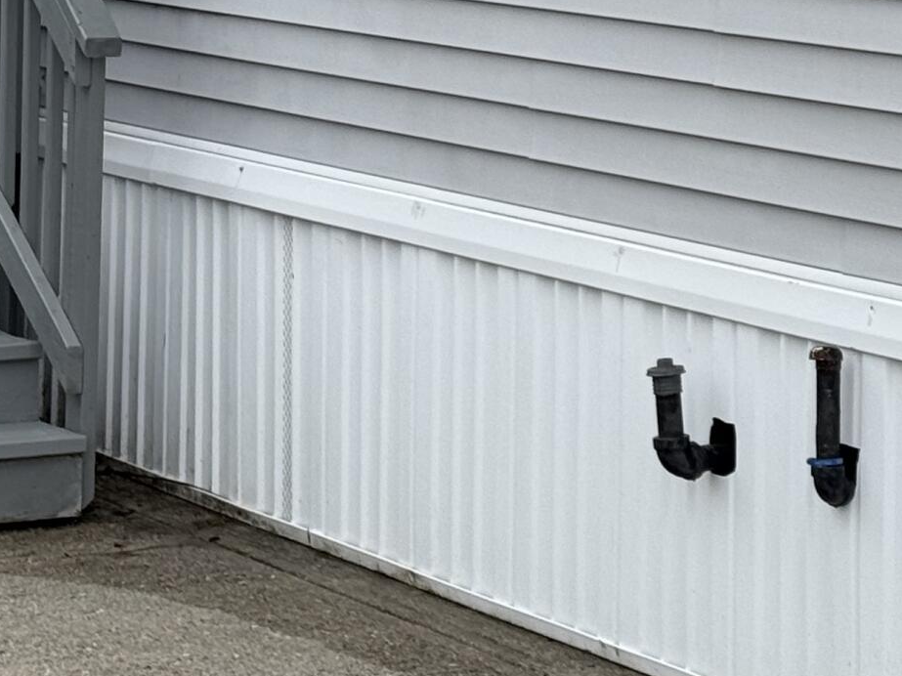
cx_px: 689
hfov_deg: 12.6
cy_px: -188
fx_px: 4064
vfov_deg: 9.4
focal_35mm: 156
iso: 64
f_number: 1.78
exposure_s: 1/1513
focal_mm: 6.76
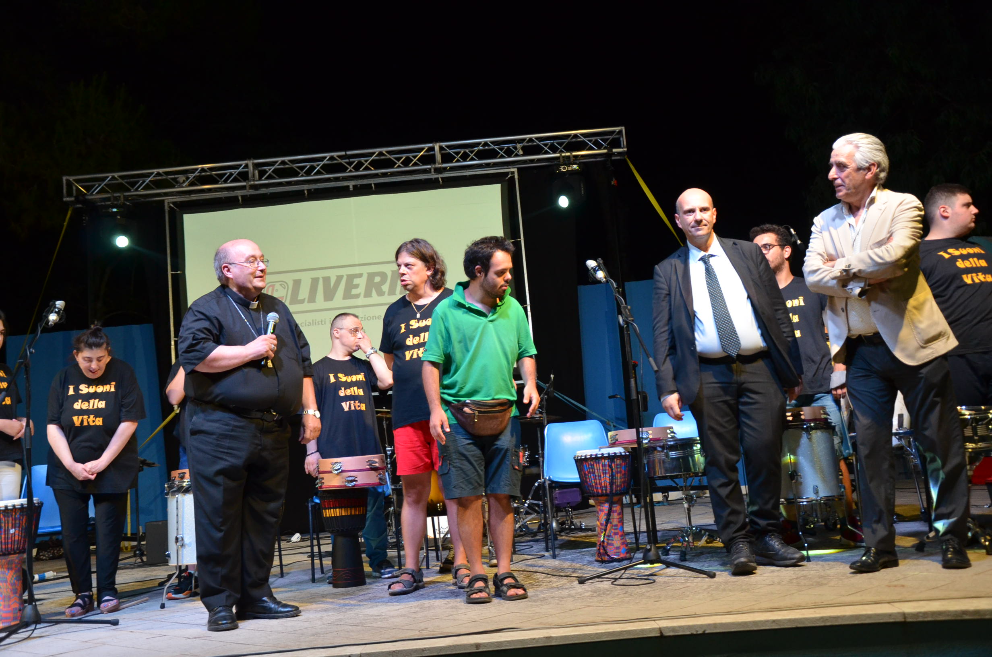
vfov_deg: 35.3
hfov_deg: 51.4
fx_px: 1031
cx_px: 496
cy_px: 328
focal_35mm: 38
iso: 1600
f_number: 4
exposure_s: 1/125
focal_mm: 25
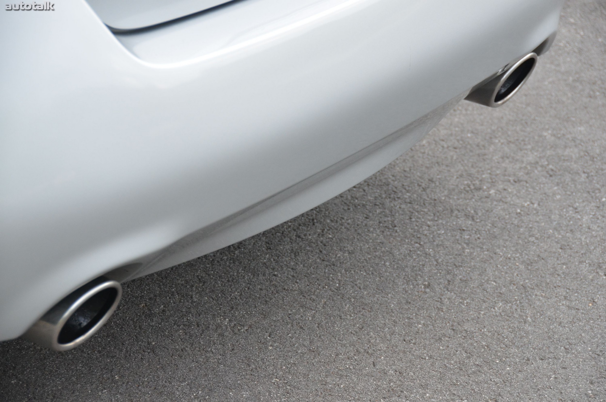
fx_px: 2016
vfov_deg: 11.4
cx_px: 303
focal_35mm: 120
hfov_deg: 17.1
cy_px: 201
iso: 900
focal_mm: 80
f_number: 5
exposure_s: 1/500
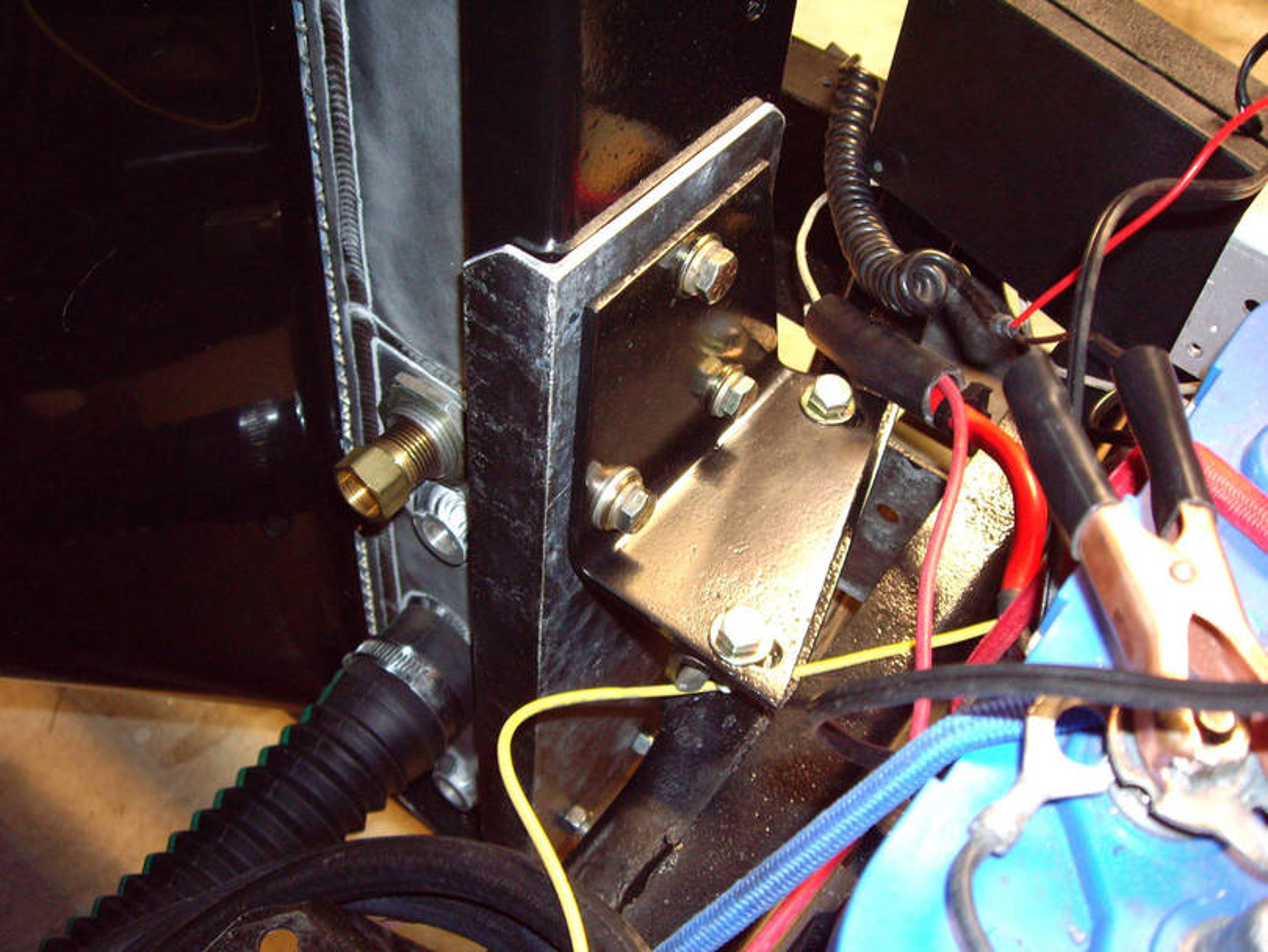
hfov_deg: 49.0
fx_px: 1392
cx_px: 634
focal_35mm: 38
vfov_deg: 37.7
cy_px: 476
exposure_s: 1/40
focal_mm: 6.2
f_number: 2.7
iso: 200
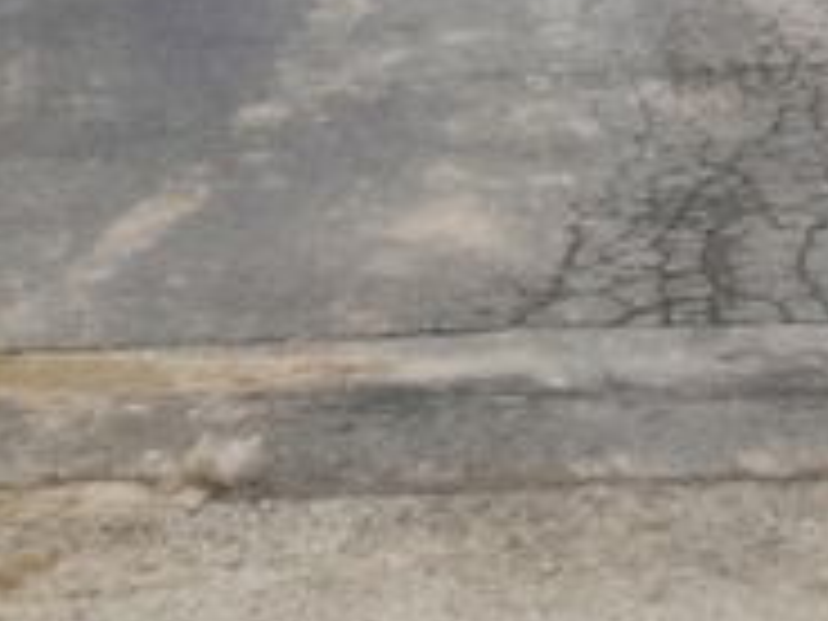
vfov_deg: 7.4
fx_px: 4497
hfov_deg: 9.9
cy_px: -868
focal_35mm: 188
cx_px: 1534
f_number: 1.7
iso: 200
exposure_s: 1/800
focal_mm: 6.7
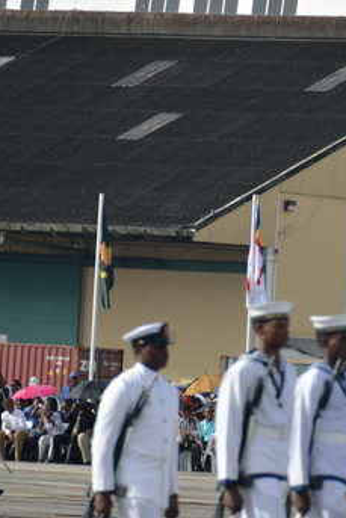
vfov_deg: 3.4
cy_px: 277
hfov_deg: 2.3
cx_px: 405
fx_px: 8799
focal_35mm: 611
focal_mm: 200
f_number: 5.6
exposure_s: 1/640
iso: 100
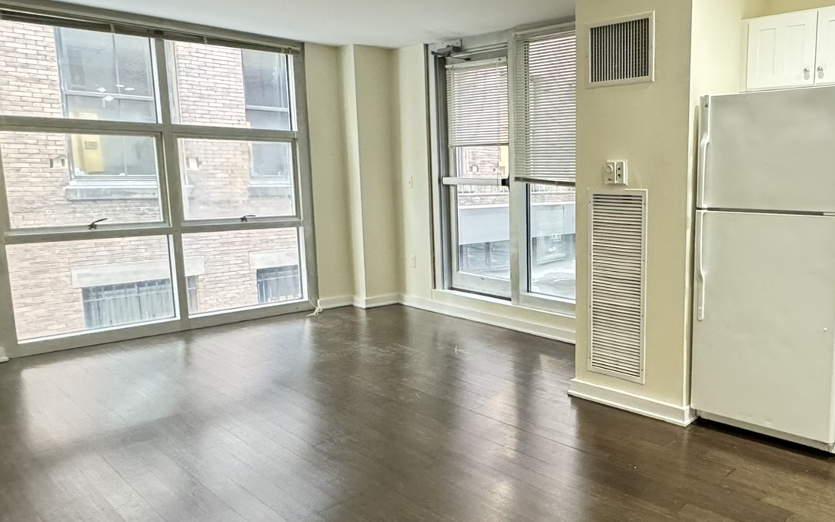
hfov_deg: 63.0
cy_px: 262
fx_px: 637
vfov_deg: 44.5
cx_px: 617
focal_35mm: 28
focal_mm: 2.22
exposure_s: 1/40
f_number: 2.2
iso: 1000
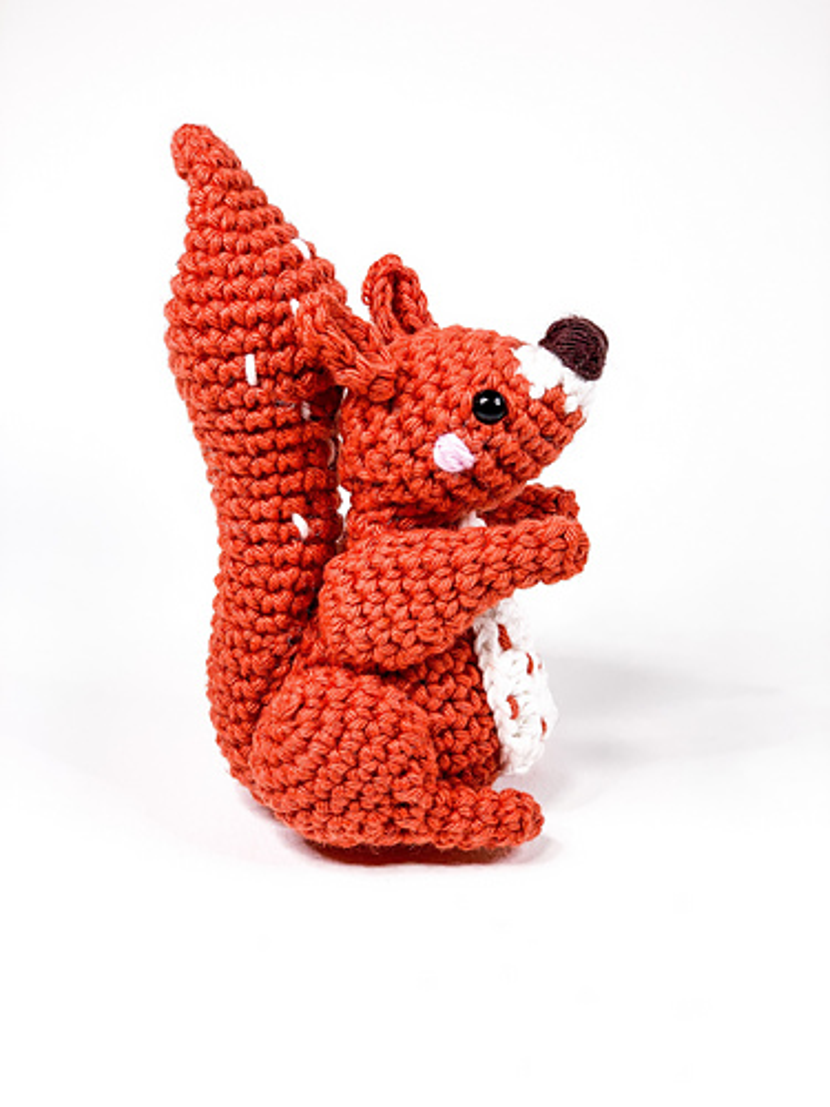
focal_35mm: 52
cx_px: 415
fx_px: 1662
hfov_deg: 28.0
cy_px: 554
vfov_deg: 36.8
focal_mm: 6
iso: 16
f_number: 2.4
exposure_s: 1/202
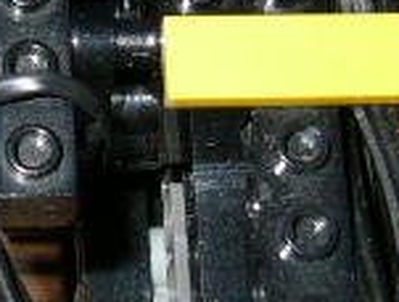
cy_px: 90
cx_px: 8
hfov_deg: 13.1
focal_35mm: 148
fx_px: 1710
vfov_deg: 10.1
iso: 100
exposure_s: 1/60
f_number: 2.8
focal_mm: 5.8
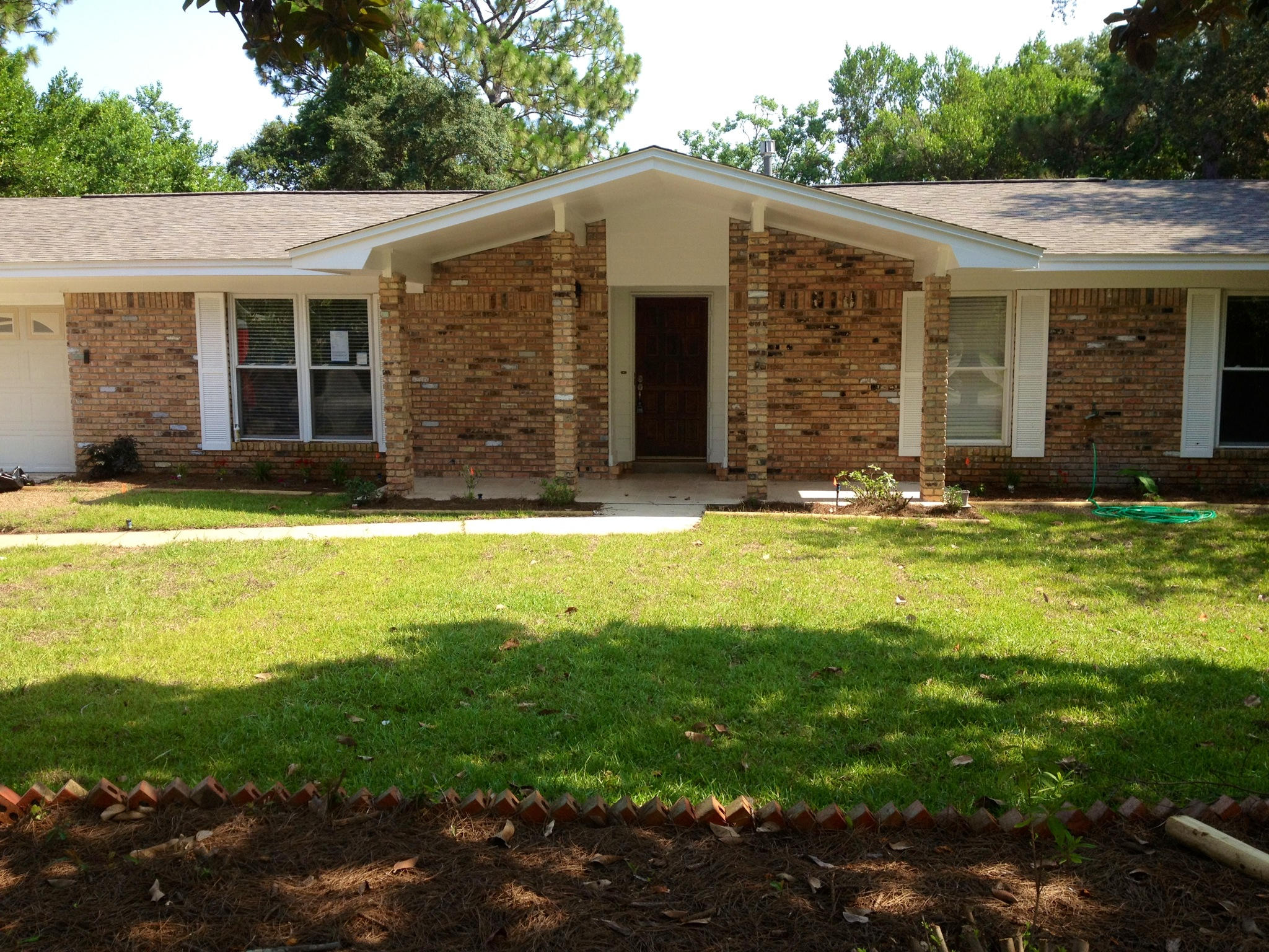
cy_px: 476
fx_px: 1283
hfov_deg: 52.6
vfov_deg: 40.7
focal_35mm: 35
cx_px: 634
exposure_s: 1/536
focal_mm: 4.28
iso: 50
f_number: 2.4
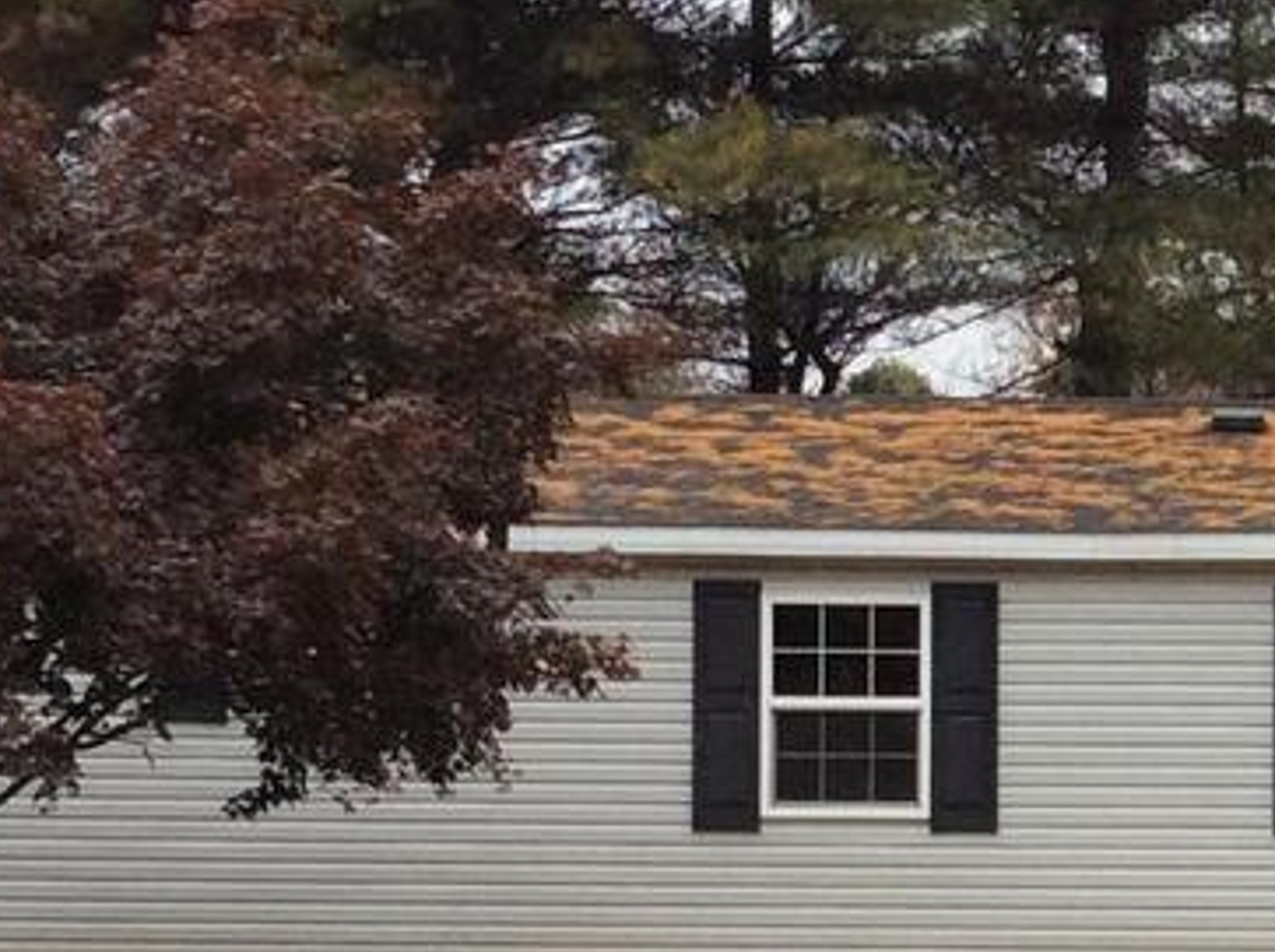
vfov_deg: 11.6
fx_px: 4670
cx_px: 1524
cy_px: 764
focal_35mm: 127
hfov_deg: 15.0
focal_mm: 3.3
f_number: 2.4
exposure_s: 1/364
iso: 32
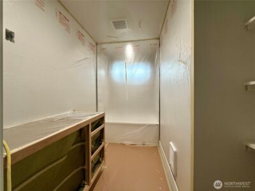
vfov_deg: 85.7
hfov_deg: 102.1
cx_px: 128
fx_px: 103
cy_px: 96
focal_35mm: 14
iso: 160
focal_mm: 2.22
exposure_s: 1/120
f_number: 2.2
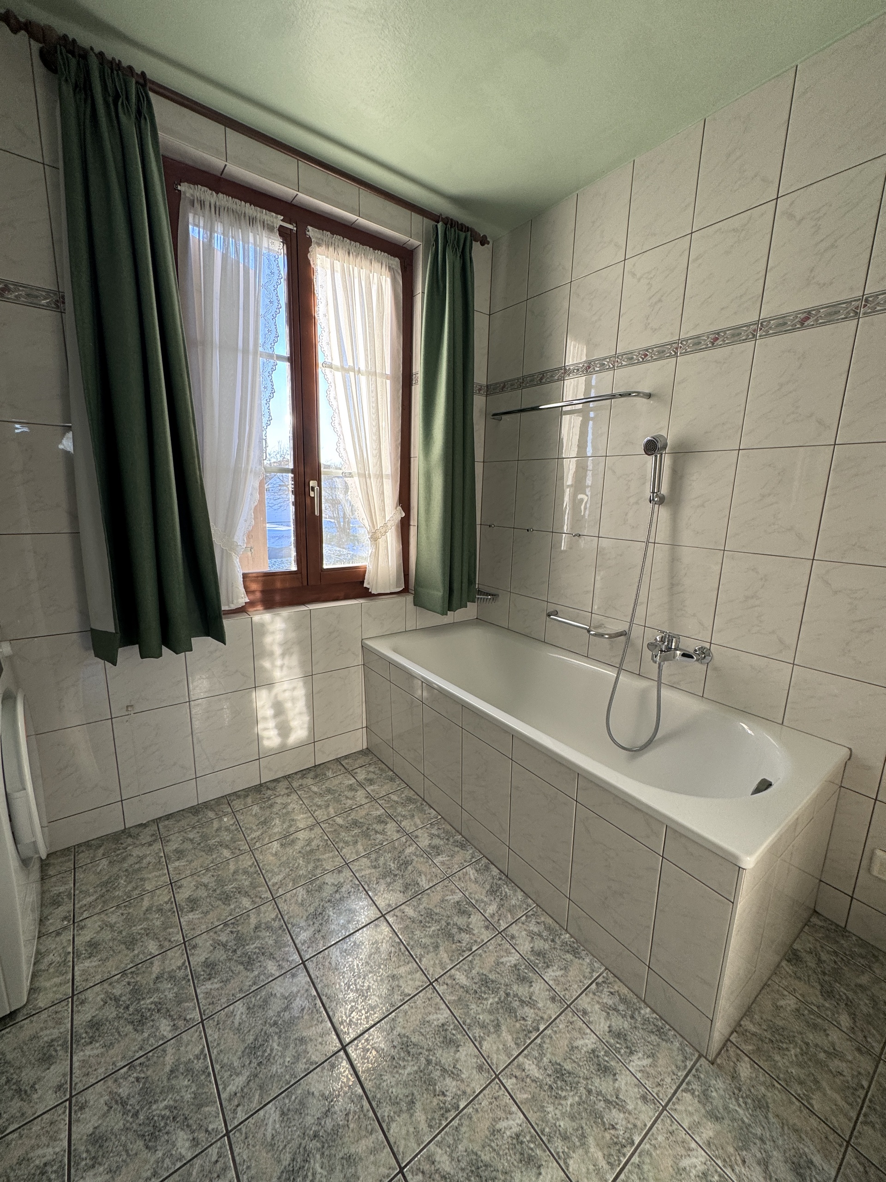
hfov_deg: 85.7
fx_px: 478
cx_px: 443
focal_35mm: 14
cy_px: 591
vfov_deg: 102.1
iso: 80
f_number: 2.2
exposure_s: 1/99
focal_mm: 2.22
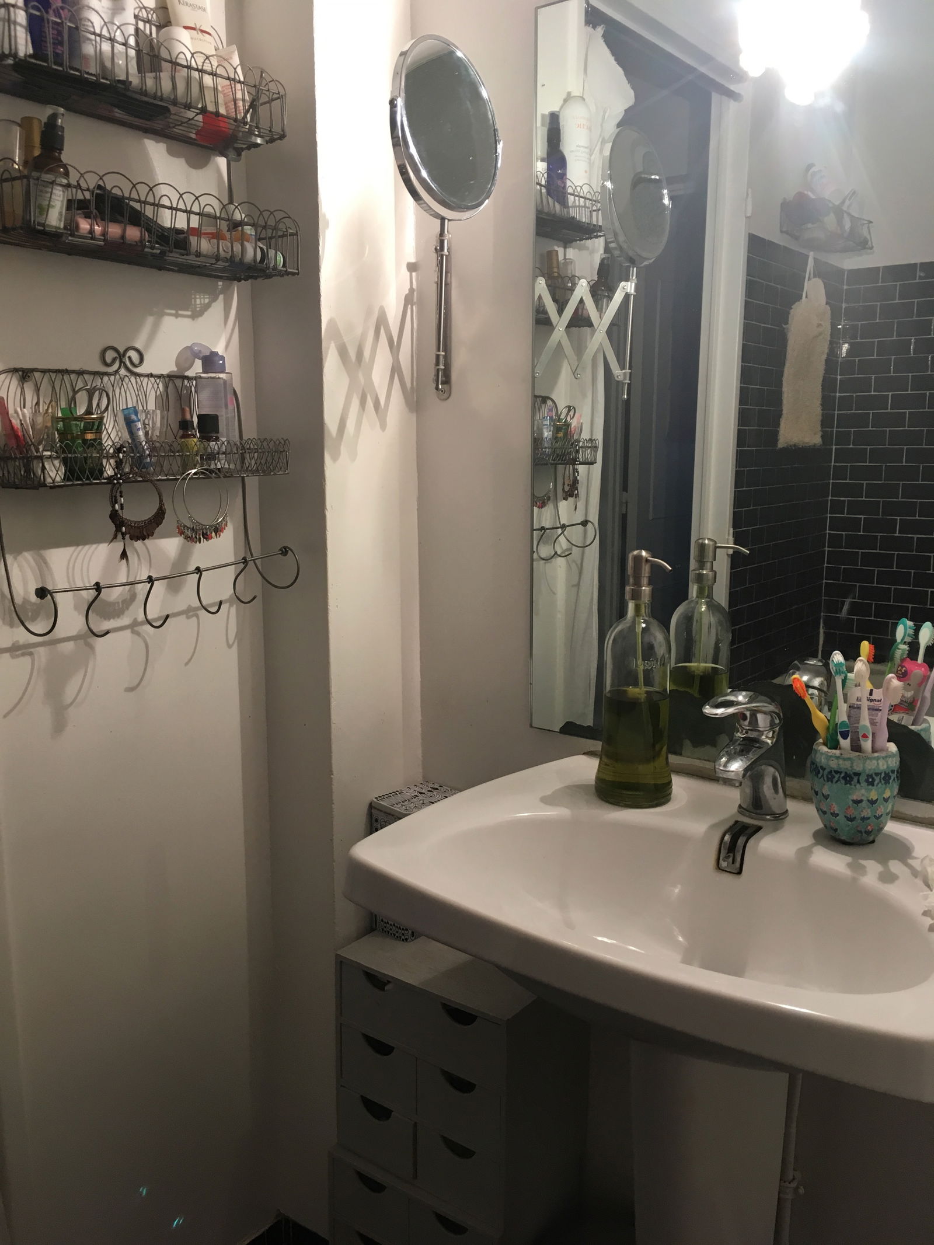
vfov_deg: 61.7
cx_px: 467
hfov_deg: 48.2
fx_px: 1043
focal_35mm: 29
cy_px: 622
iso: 100
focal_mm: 4.15
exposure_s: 1/33
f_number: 2.2
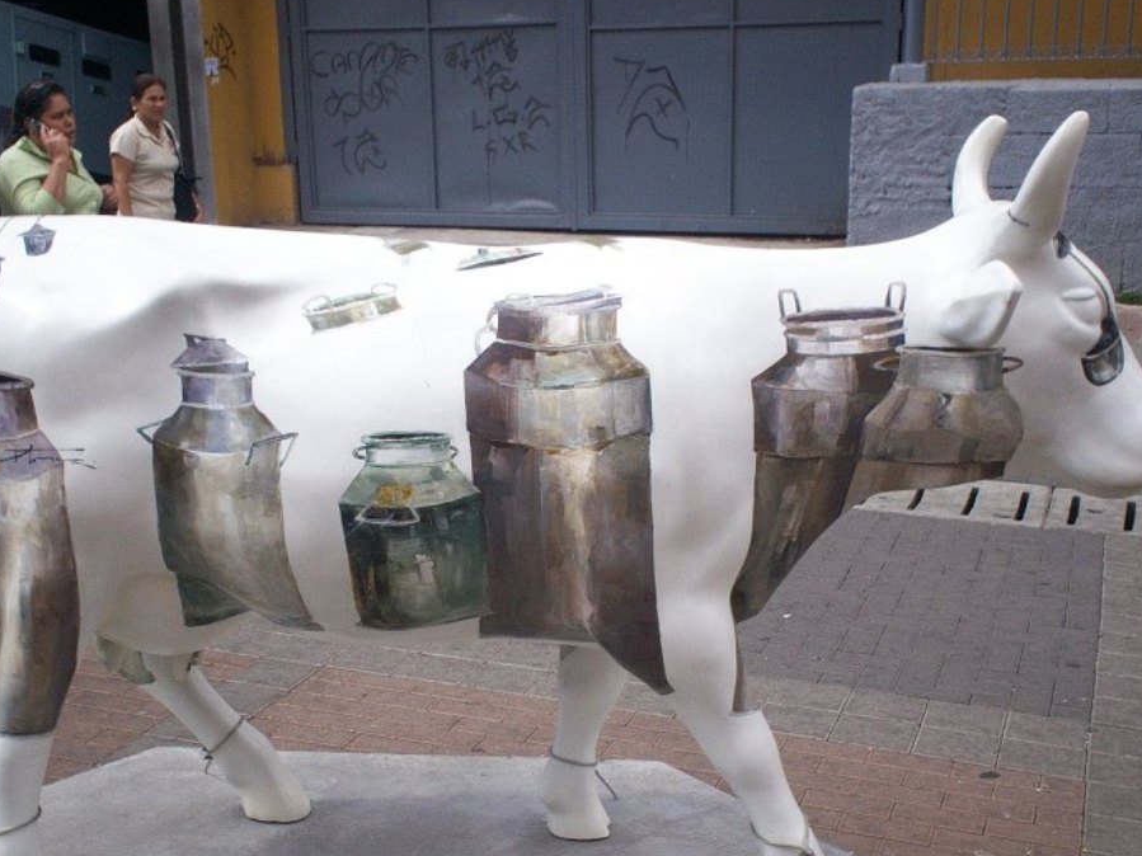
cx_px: 533
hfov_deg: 39.6
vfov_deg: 30.2
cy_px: 492
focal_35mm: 48
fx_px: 1583
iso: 100
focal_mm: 6
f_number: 4.5
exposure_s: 1/359
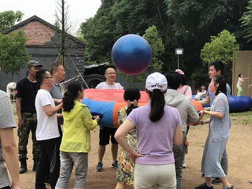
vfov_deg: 25.7
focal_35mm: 57
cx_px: 126
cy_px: 94
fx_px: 415
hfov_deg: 33.8
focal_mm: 6.6
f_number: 2.8
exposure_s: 1/479
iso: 20
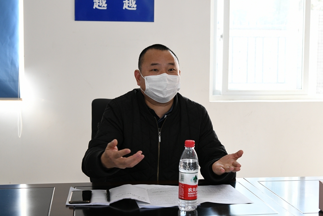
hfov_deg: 34.5
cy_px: 108
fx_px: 520
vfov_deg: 23.4
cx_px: 162
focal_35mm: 58
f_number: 5.6
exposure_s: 1/160
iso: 1600
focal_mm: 58
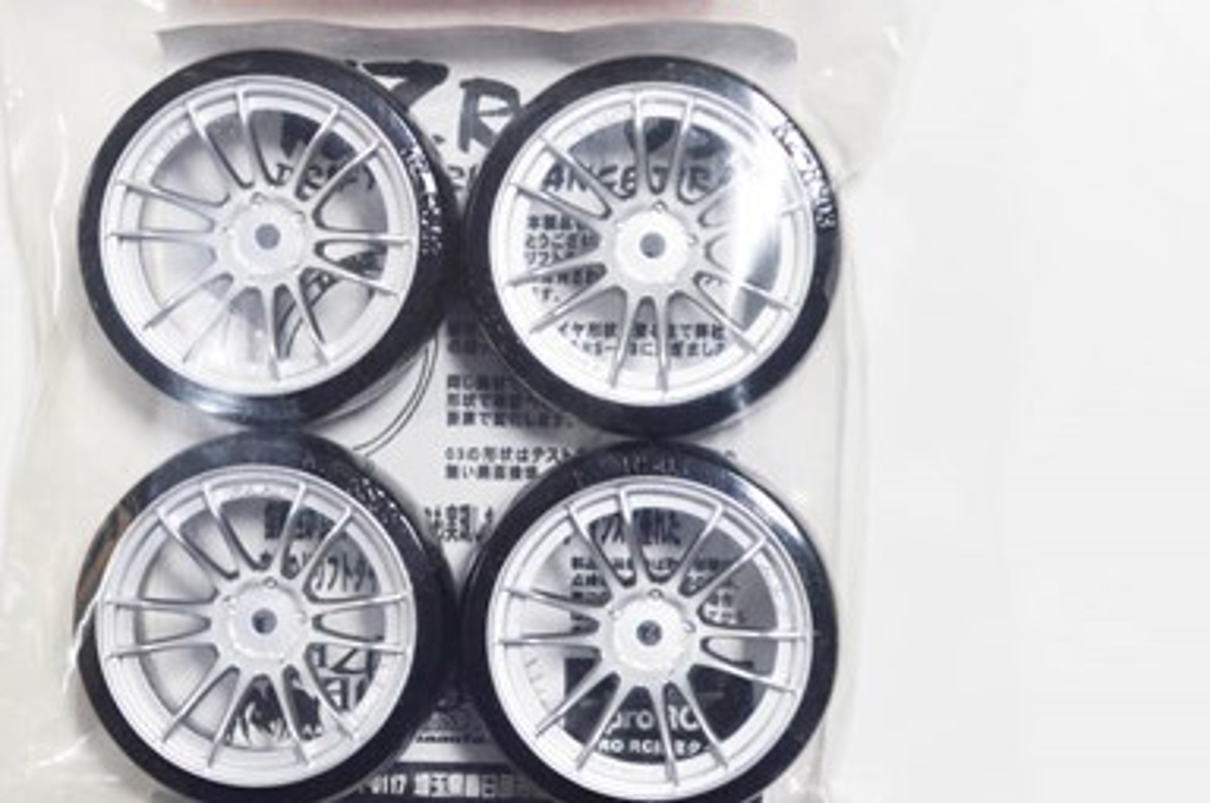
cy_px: 329
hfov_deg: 23.9
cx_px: 479
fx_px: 2853
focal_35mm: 85
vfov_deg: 16.0
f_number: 5
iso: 400
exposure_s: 1/80
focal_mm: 34
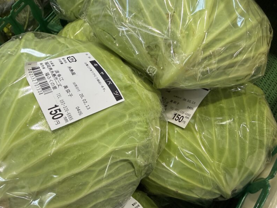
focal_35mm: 29
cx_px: 120
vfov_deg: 48.0
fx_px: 232
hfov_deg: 61.4
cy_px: 86
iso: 200
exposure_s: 1/120
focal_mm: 2.22
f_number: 2.2
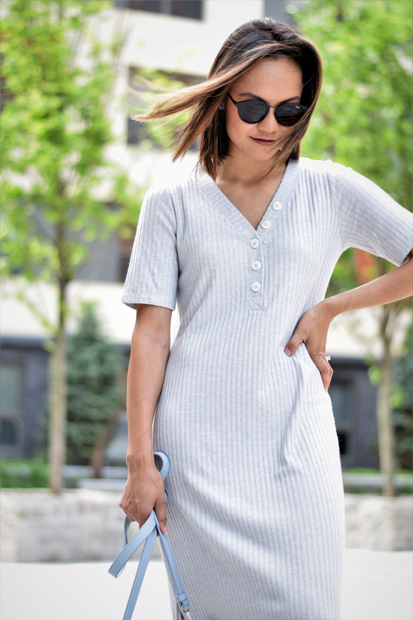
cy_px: 310
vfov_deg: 27.0
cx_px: 206
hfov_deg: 18.2
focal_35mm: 75
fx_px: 1291
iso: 100
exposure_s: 1/250
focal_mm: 50
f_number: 2
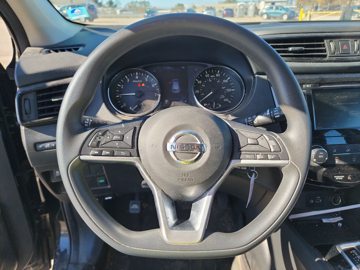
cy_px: 135
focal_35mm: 24
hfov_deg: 71.6
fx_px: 250
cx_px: 180
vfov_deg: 56.8
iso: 50
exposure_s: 1/137
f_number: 1.8
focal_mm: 6.7
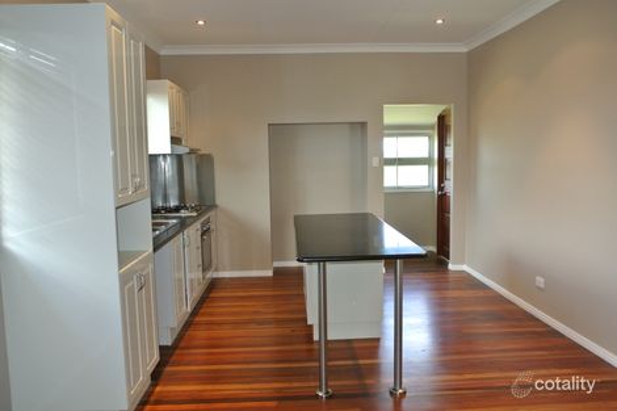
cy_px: 206
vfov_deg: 47.9
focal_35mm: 27
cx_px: 308
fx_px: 463
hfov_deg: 67.4
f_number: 3.2
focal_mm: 10
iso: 640
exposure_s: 1/60
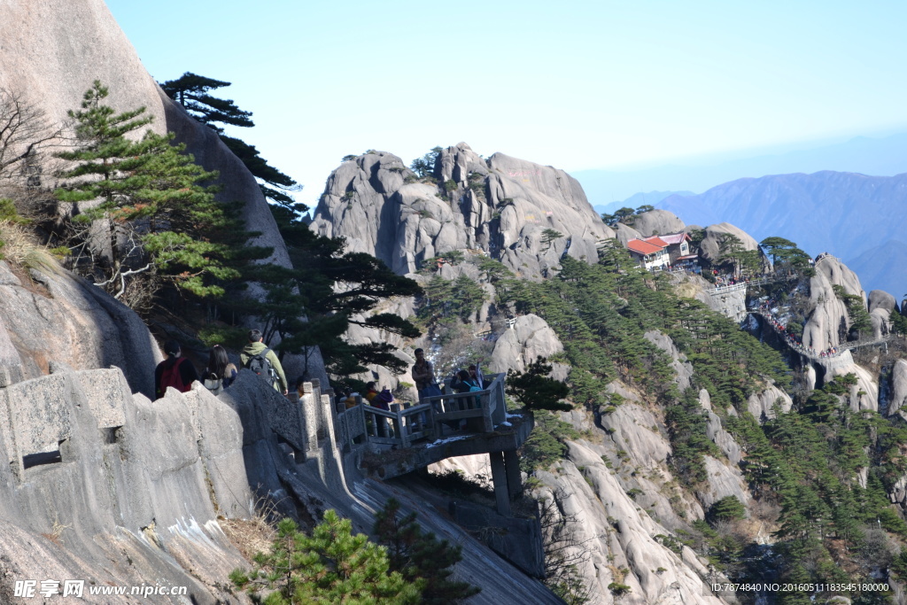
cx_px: 454
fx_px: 2079
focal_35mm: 82
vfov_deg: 16.6
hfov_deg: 24.6
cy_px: 302
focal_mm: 55
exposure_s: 1/160
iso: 100
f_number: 6.3
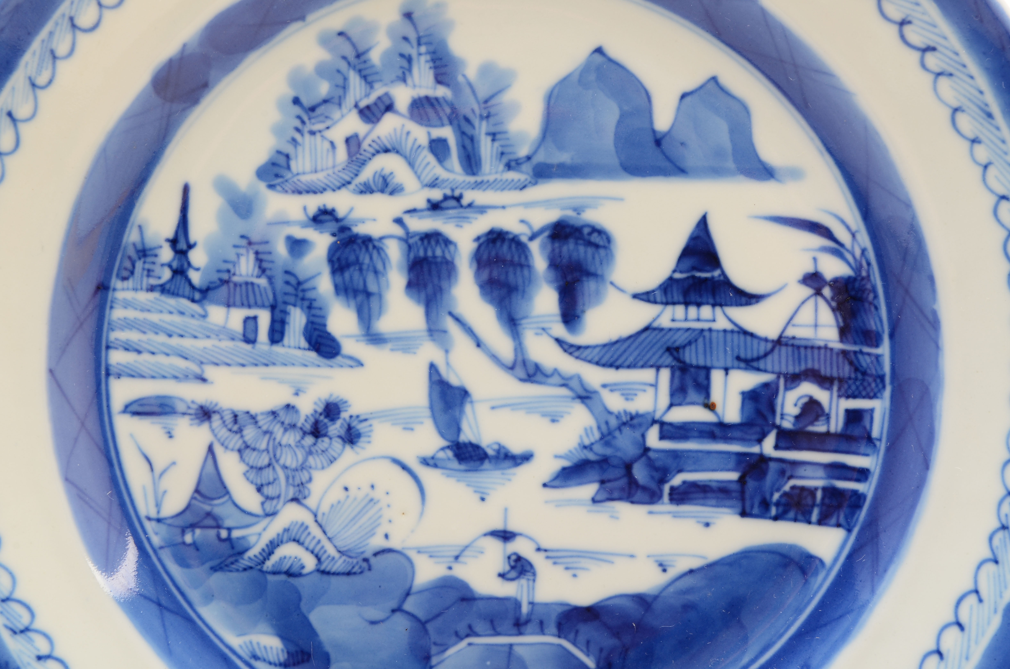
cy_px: 334
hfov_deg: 24.7
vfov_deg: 16.5
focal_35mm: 82
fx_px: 2310
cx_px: 505
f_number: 18
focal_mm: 55
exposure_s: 1/160
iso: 100
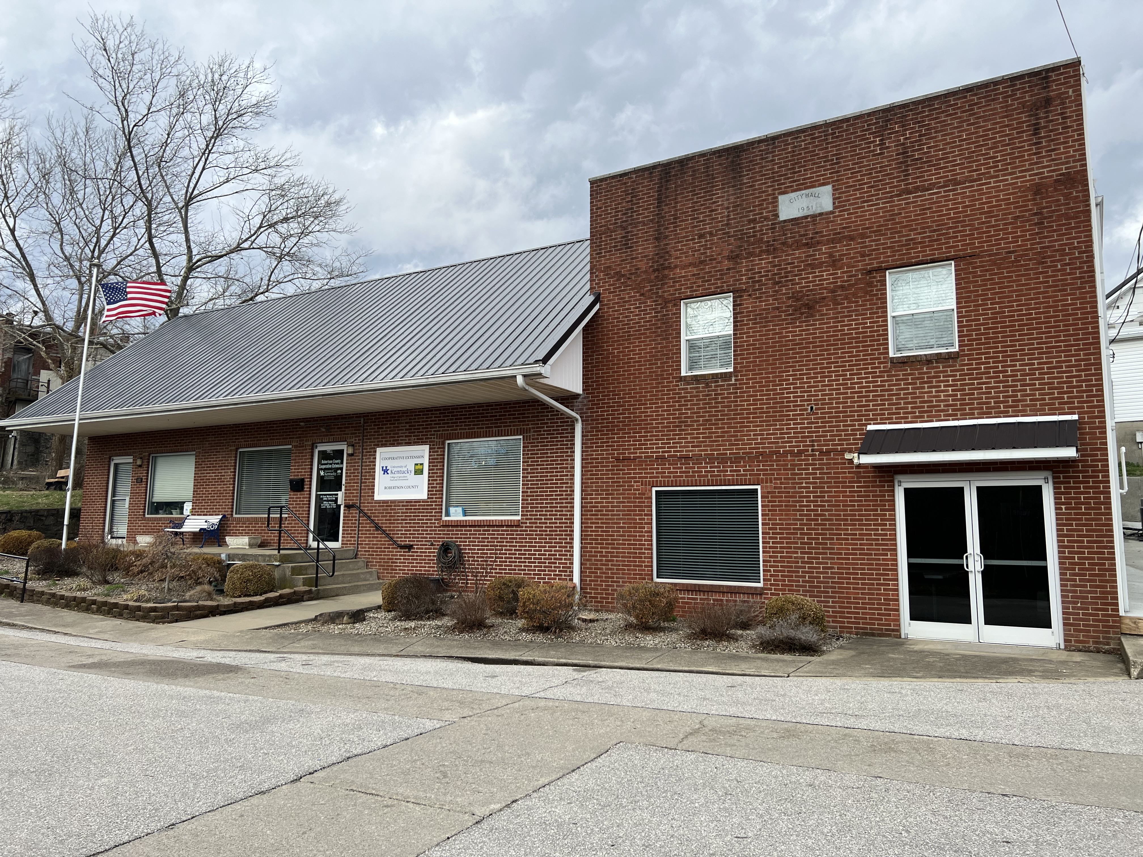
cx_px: 572
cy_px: 428
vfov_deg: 53.1
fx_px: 859
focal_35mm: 26
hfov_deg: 67.3
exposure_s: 1/1901
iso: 50
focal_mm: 5.7
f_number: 1.5
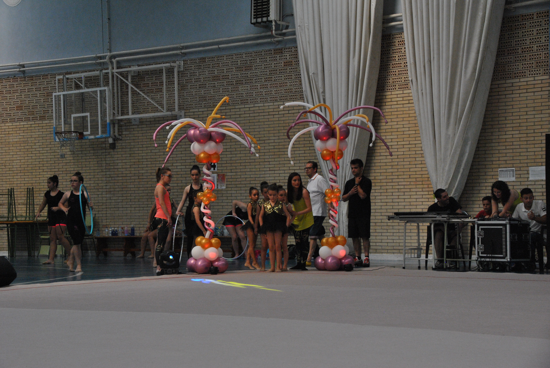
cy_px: 184
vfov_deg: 16.6
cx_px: 275
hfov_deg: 24.6
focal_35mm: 82
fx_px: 1262
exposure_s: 1/200
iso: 800
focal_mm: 55
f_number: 7.1
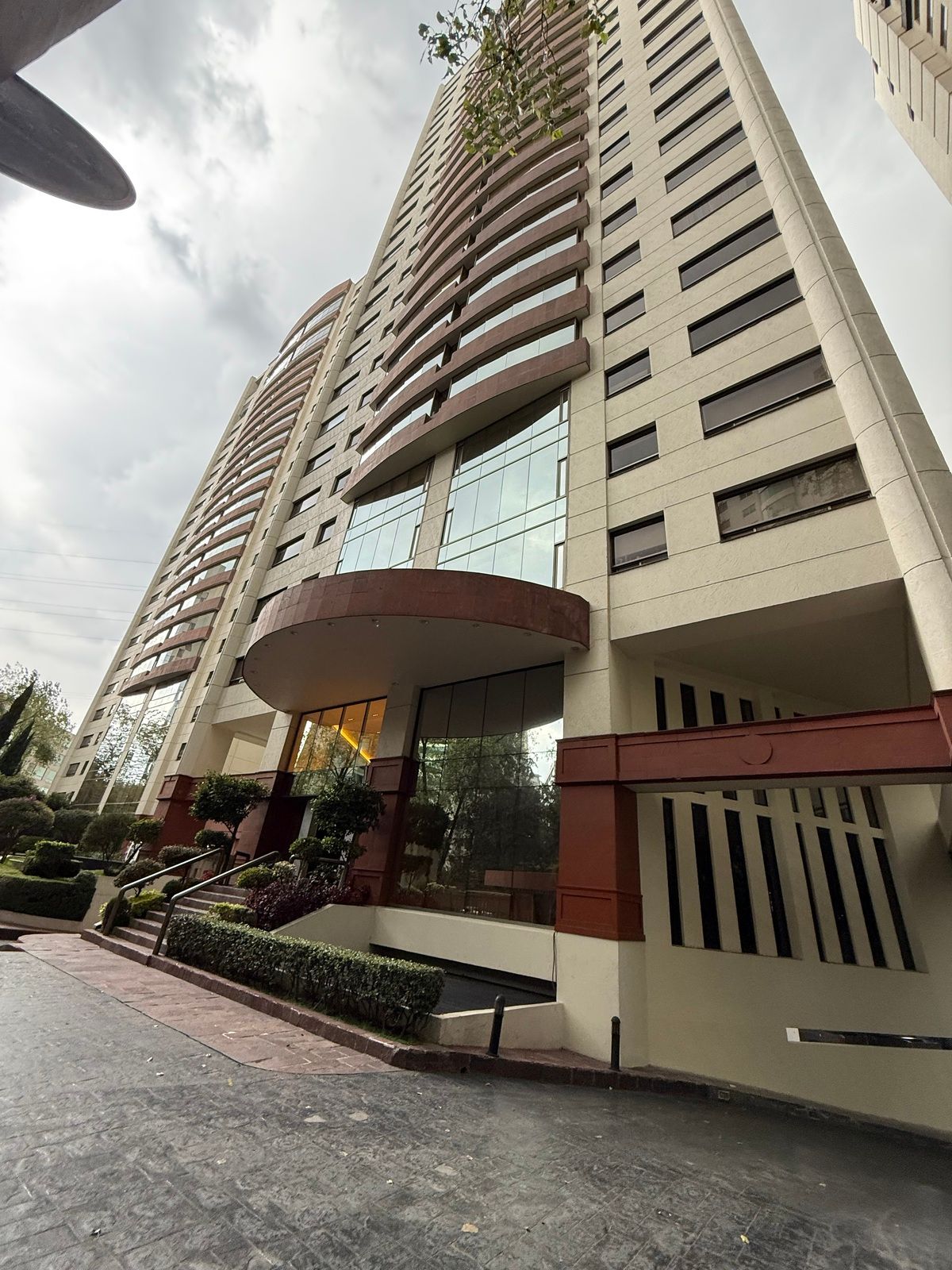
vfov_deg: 102.1
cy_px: 635
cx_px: 476
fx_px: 513
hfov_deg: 85.7
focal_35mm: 14
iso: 200
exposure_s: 1/99
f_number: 2.2
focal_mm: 2.22
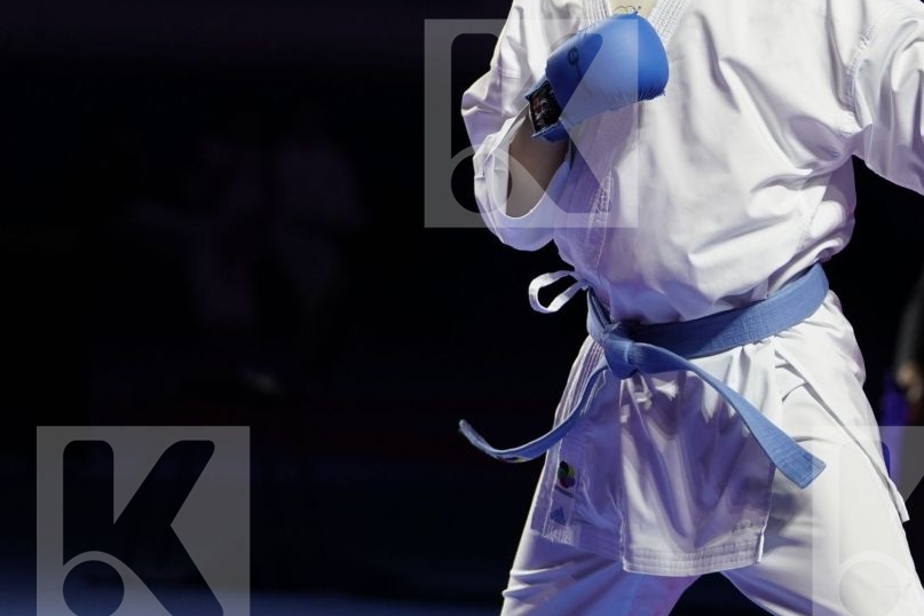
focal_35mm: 252
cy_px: 124
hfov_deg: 8.1
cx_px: 919
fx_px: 6467
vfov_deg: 5.4
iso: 1250
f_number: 2.8
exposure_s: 1/1000
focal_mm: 113
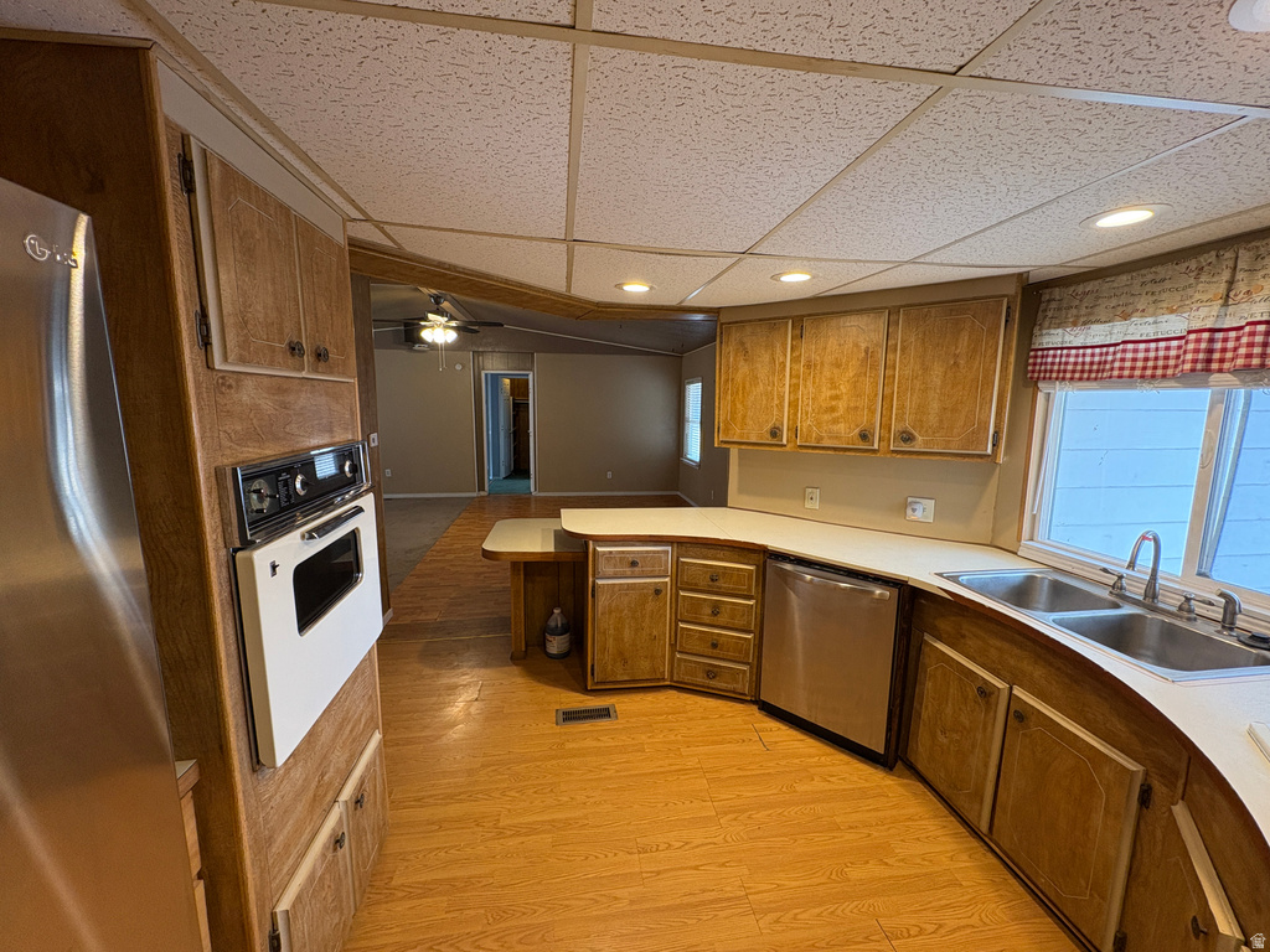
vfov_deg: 85.7
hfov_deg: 102.1
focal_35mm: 14
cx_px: 635
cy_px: 476
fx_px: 514
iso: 250
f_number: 2.2
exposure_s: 1/60
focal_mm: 2.22
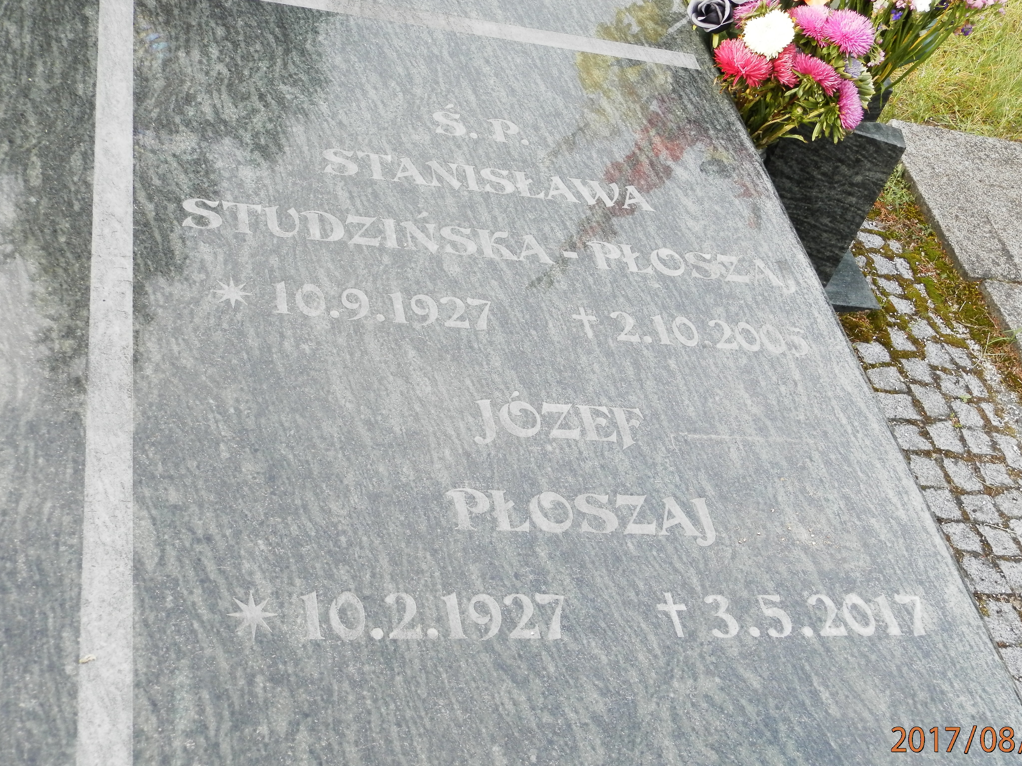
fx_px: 1329
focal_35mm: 45
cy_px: 401
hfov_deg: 42.0
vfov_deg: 32.2
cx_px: 563
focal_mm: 7.2
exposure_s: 1/100
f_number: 3.5
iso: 100
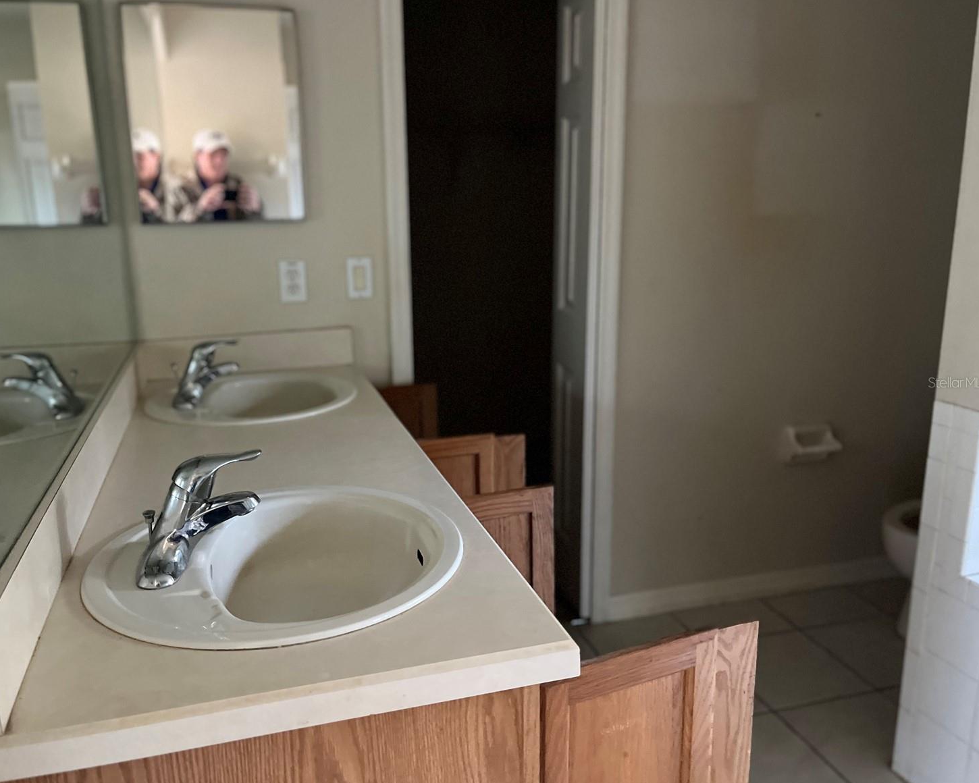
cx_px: 452
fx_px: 811
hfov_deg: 62.1
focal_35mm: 28
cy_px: 382
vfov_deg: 51.5
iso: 640
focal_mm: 5.1
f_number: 1.6
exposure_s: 1/32
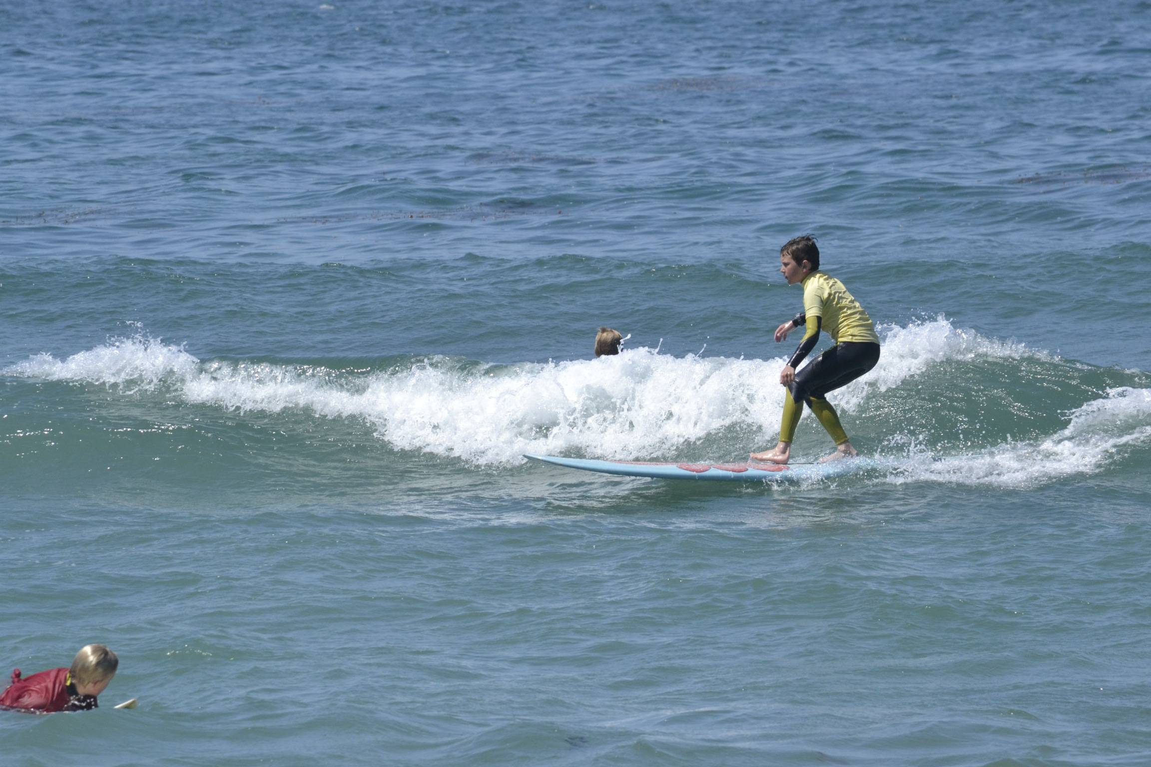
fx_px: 14386
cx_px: 576
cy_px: 384
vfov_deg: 3.1
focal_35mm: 450
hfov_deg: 4.6
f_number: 11
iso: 800
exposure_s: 1/1600
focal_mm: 300
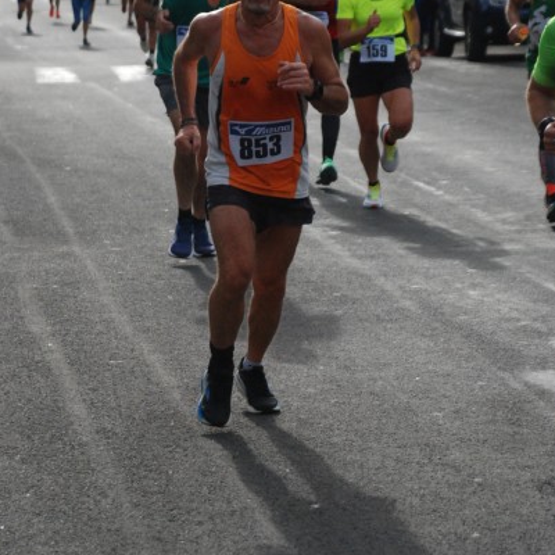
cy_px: 272
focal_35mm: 144
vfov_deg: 12.2
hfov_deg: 12.2
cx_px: 278
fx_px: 2606
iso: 1000
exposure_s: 1/1250
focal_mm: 75
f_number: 5.6
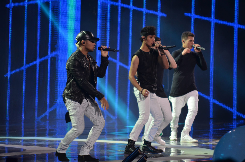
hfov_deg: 6.9
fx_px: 2037
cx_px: 122
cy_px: 81
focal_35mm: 300
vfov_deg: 4.6
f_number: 5.6
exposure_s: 1/125
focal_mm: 200
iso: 800
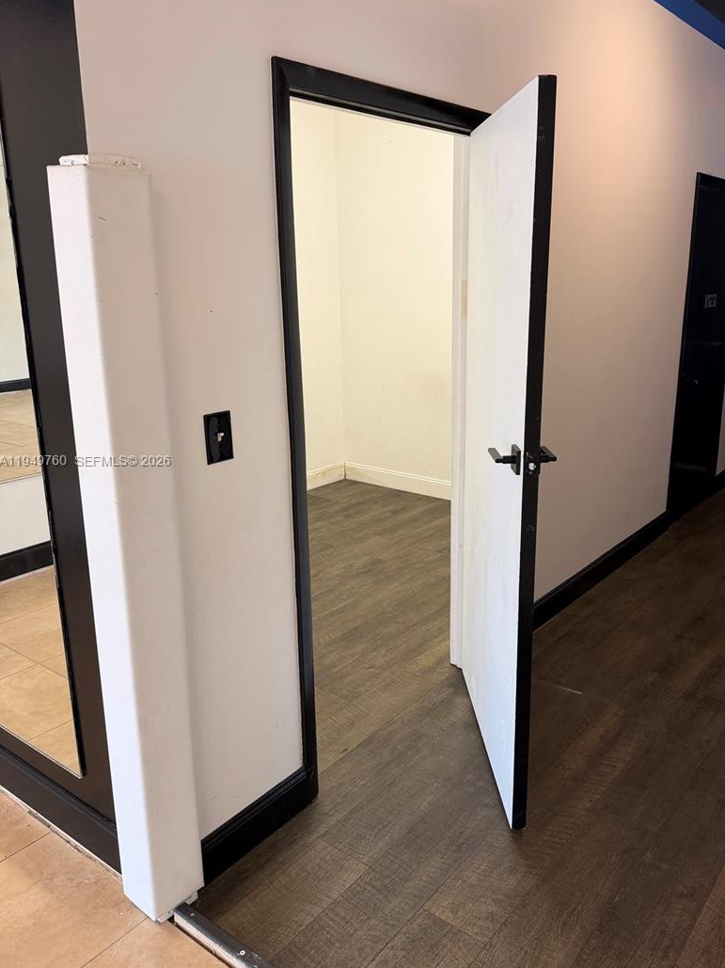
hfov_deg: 49.5
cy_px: 462
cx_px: 419
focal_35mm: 28
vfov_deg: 63.4
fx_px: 782
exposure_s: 1/120
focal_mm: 6.76
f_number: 1.78
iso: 160
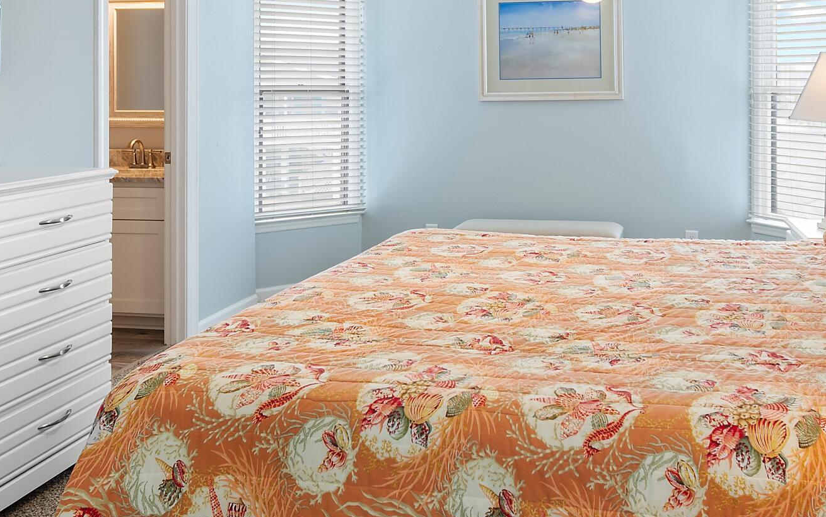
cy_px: 111
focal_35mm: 35
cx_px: 546
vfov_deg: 35.2
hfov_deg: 54.3
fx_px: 788
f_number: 4.5
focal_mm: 10
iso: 100
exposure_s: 1/6
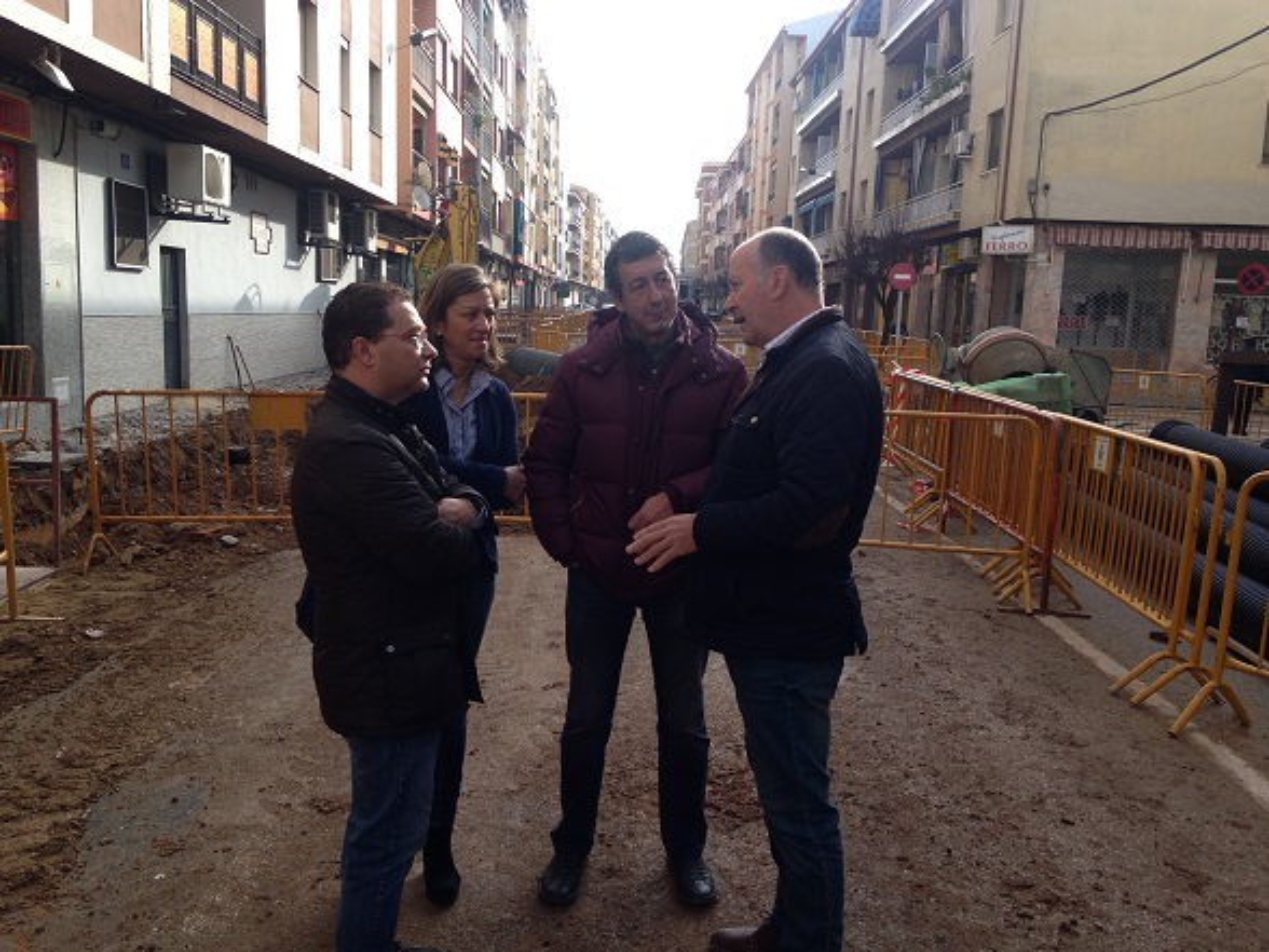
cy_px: 476
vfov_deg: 42.9
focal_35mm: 33
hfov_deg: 55.4
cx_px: 634
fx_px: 1210
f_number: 2.4
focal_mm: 4.12
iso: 50
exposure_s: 1/466
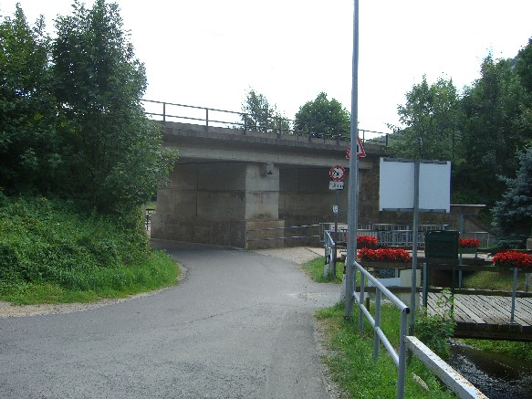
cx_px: 266
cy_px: 200
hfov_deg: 49.0
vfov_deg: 37.7
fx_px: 584
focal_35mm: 38
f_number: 2.8
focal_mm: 7.9
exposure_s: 1/400
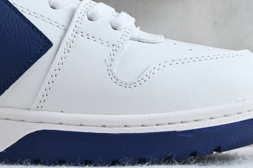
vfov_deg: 10.4
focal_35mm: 131
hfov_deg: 15.4
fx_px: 920
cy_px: 47
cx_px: 1
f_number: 5
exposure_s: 1/40
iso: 100
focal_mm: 34
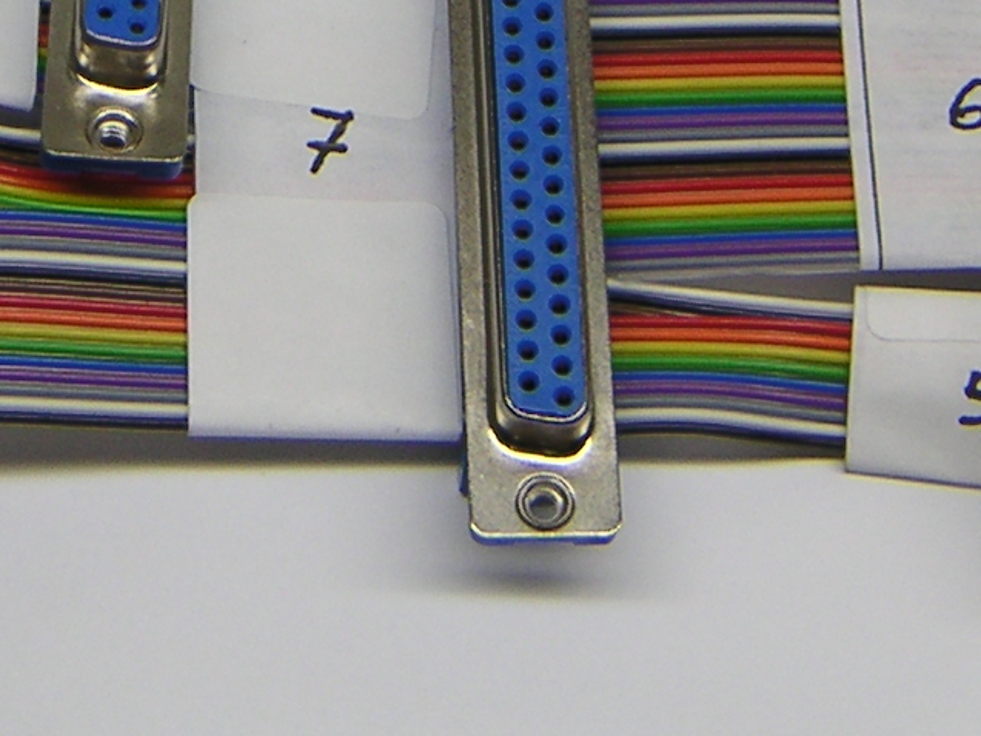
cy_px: -120
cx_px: 239
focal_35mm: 118
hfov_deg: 16.6
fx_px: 3345
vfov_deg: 12.3
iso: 64
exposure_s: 1/45
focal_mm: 6.2
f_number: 3
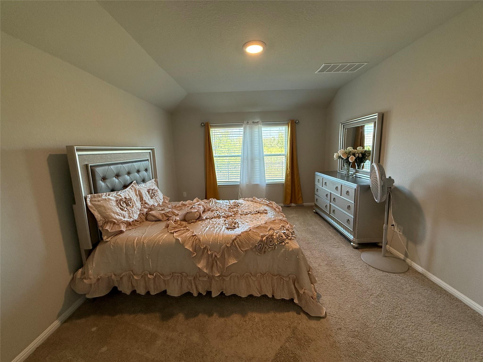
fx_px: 195
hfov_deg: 102.1
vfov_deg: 85.7
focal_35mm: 14
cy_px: 181
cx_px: 242
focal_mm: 2.22
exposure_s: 1/120
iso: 200
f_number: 2.2
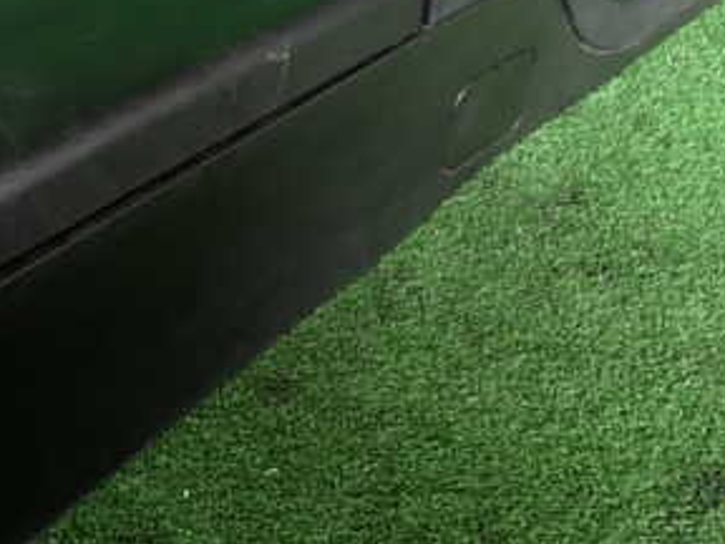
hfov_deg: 36.7
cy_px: 149
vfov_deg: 27.7
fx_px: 1089
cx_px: 307
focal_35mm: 52
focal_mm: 4.5
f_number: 2
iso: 200
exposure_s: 1/60
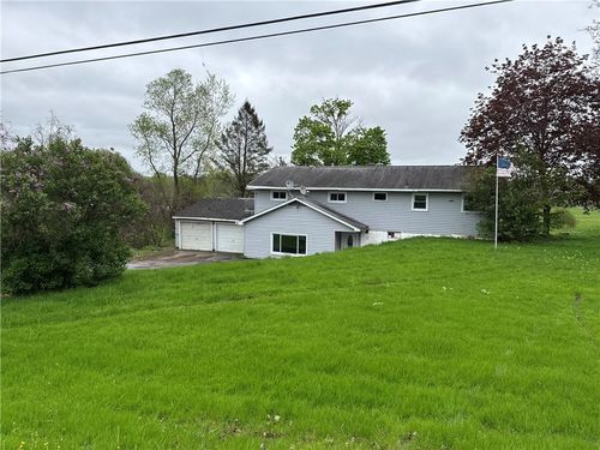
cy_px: 225
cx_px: 300
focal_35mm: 24
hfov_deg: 71.6
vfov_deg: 56.8
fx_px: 416
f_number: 1.78
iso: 80
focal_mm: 6.76
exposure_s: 1/2041
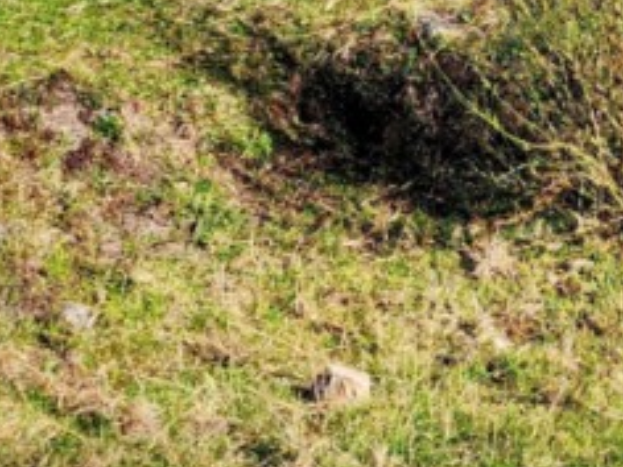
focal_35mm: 117
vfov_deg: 11.5
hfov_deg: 16.3
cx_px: 705
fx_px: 2106
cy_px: -427
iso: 12
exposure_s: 1/640
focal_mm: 6.4
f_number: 1.8
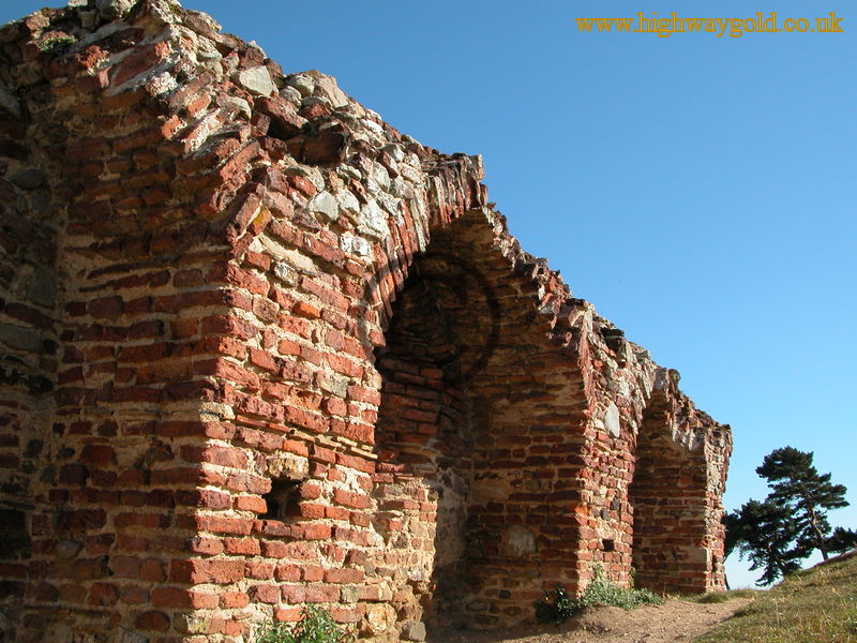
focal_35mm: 35
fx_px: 867
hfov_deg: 52.6
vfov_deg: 40.7
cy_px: 322
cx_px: 428
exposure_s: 1/277
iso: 100
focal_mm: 8.9
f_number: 5.6
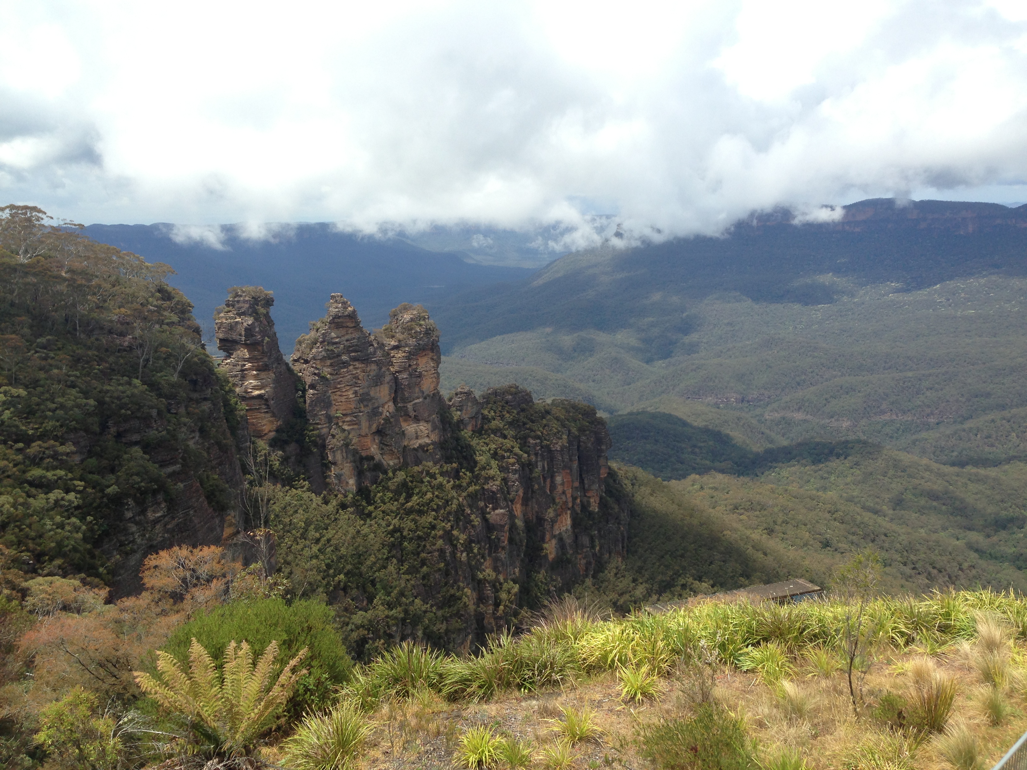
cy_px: 385
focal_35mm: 33
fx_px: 979
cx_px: 514
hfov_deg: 55.4
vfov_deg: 42.9
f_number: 2.4
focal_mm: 4.13
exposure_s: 1/1232
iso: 50
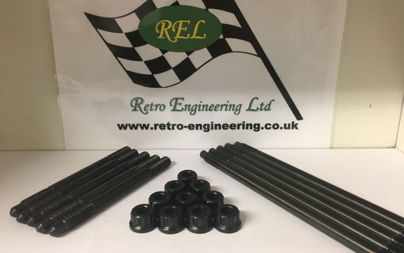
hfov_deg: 61.2
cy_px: 106
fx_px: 341
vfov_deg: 40.5
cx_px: 202
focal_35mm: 31
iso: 100
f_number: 2.2
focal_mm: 4.15
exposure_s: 1/33
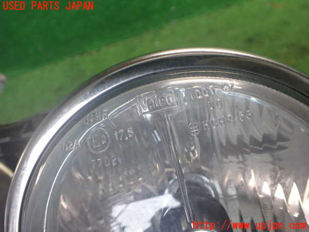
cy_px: 116
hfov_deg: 60.0
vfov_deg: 46.8
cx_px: 154
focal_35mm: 30
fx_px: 268
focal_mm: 5.4
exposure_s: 1/125
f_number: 2.3
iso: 640
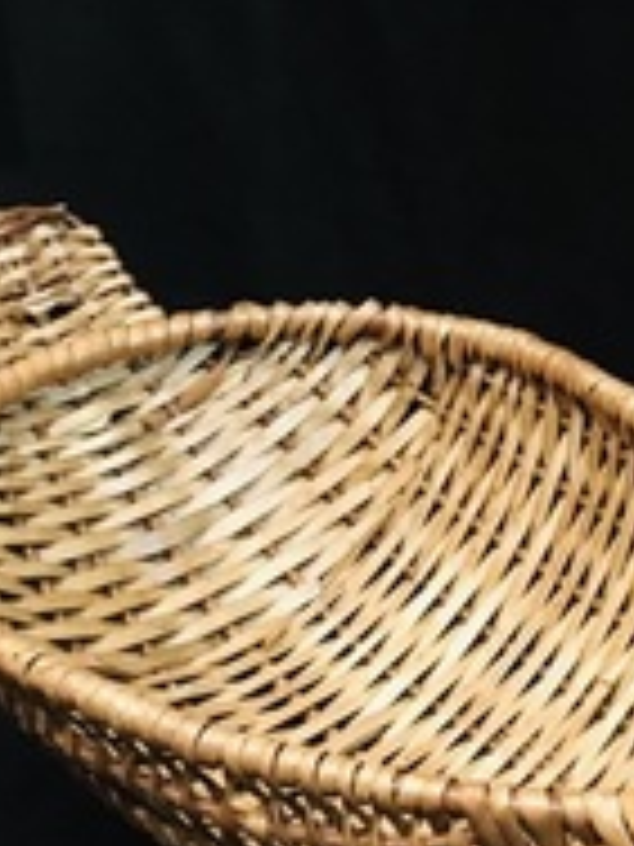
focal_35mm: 77
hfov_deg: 18.5
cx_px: 672
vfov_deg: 25.1
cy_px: 230
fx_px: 1880
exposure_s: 1/17
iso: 400
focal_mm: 4.15
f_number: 2.2
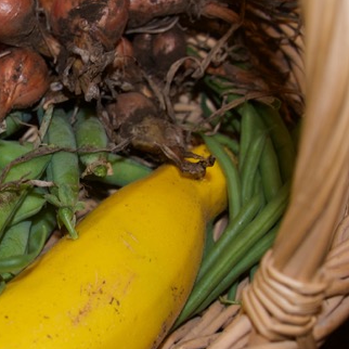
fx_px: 1084
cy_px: 183
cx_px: 22
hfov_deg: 18.0
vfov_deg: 18.3
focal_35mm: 95
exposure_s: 1/60
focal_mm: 40
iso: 800
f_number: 5
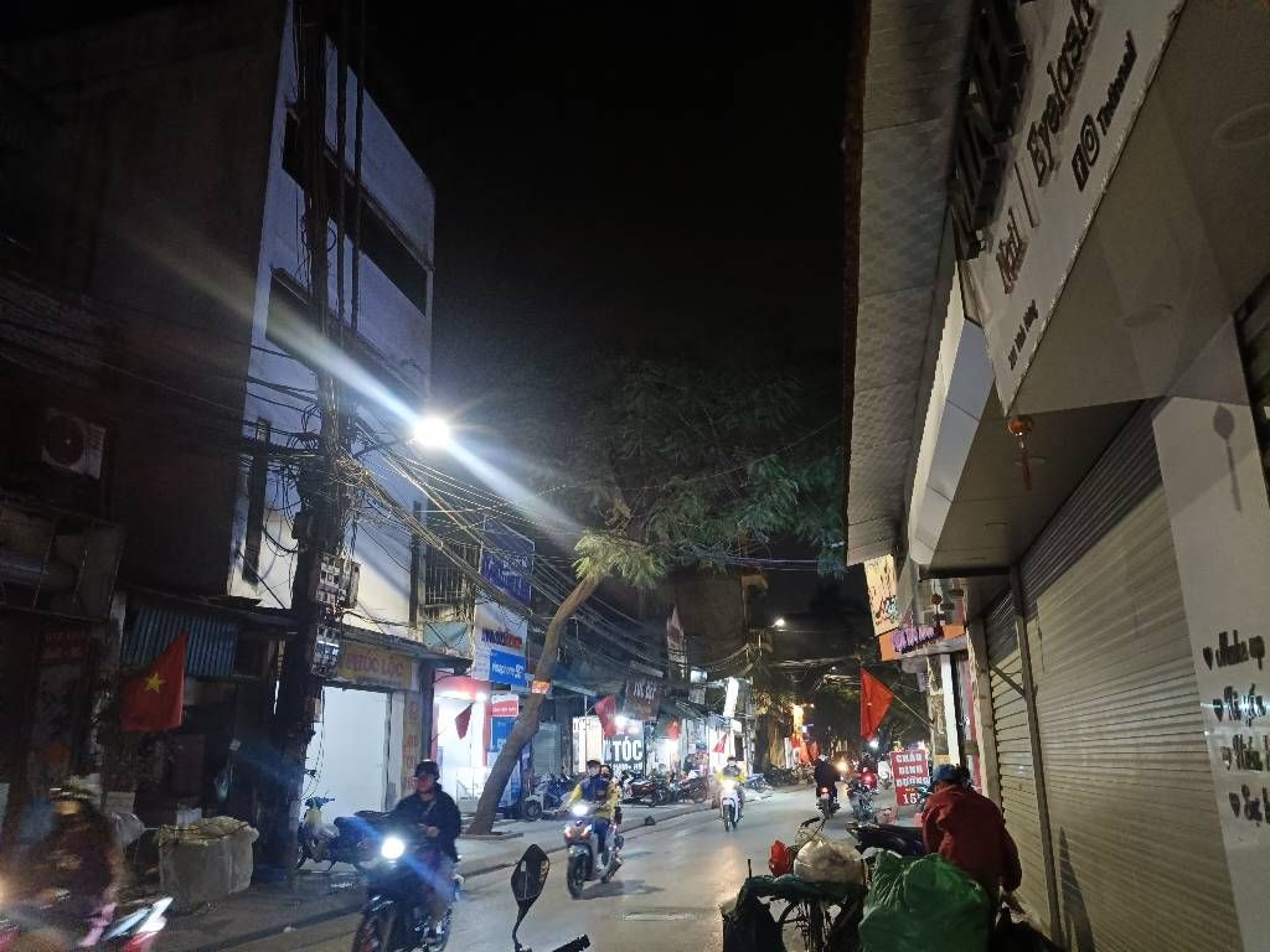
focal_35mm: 26
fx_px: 954
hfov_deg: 67.3
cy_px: 476
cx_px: 635
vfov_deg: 53.1
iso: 3200
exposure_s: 1/102
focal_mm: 4.84
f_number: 1.8
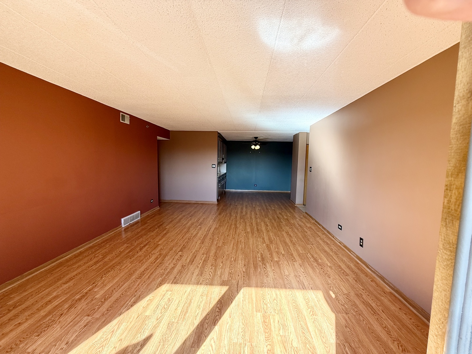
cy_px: 177
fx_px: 191
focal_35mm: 14
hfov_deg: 102.1
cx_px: 236
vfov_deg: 85.7
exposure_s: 1/99
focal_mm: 2.22
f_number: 2.2
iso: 100
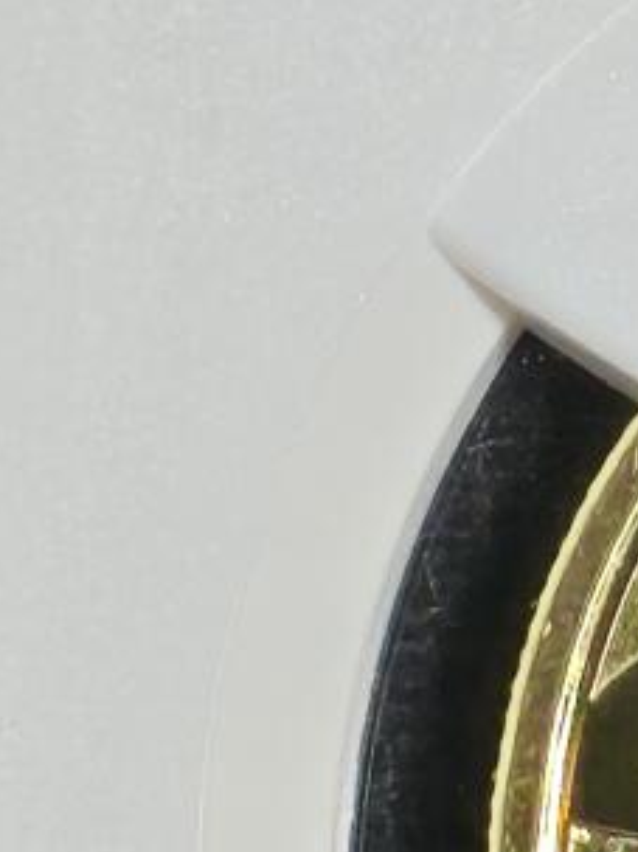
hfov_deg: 3.0
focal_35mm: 493
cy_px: 188
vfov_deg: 4.0
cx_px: 1313
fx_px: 12124
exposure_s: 1/577
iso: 50
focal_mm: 4.94
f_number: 1.5
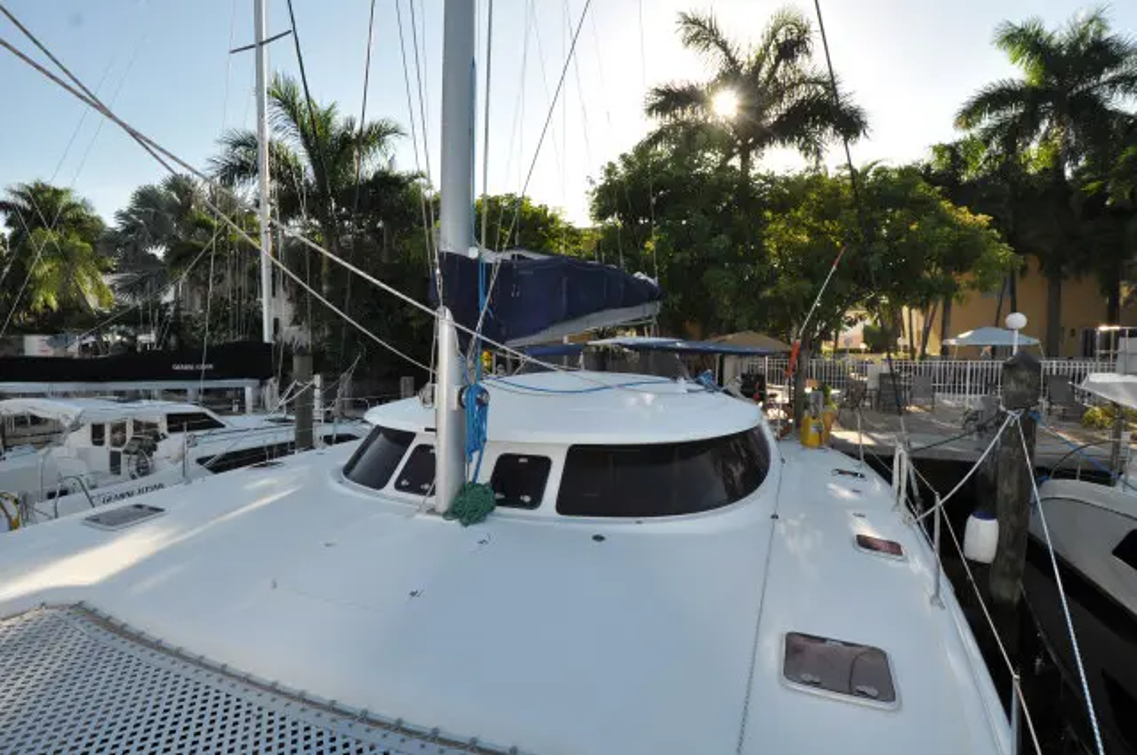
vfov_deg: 67.2
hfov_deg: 90.1
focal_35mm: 18
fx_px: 568
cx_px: 568
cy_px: 378
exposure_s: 1/200
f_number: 13
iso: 200
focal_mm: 12
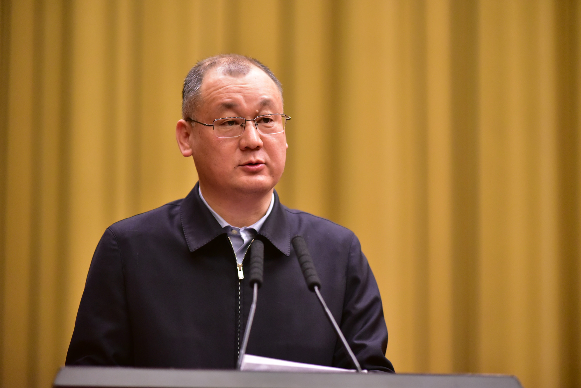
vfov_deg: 8.1
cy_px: 194
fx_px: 2744
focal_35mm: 170
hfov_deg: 12.1
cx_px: 290
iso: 8000
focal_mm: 170
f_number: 2.8
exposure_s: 1/500
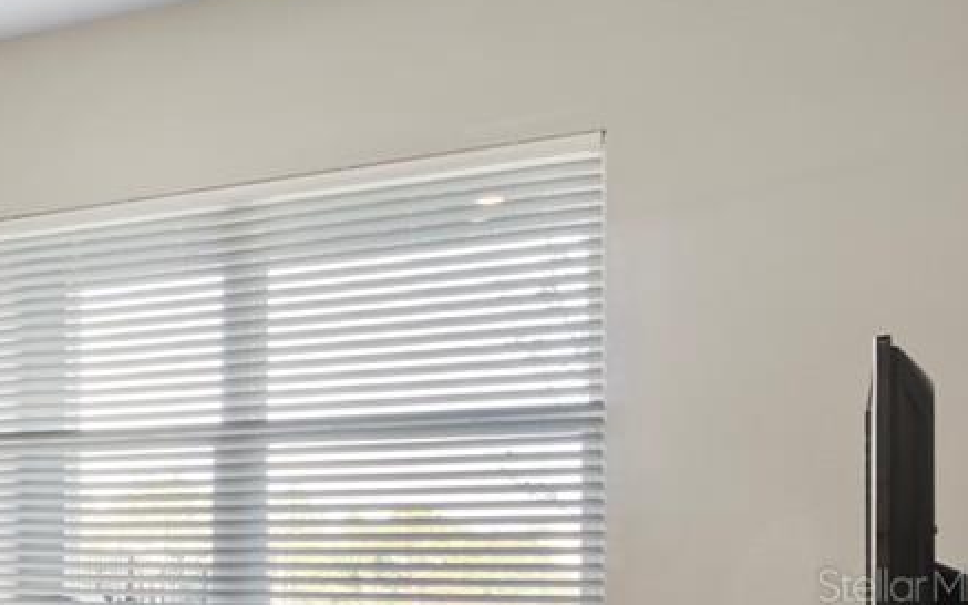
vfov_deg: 22.4
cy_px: 585
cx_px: -758
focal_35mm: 56
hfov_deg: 22.3
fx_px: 1477
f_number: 8
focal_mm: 10
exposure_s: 1.6
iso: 100
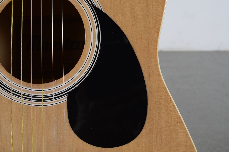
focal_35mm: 52
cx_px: 114
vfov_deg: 25.6
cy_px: 76
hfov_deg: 37.9
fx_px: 333
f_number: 9
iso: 100
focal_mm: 35
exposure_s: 1/125
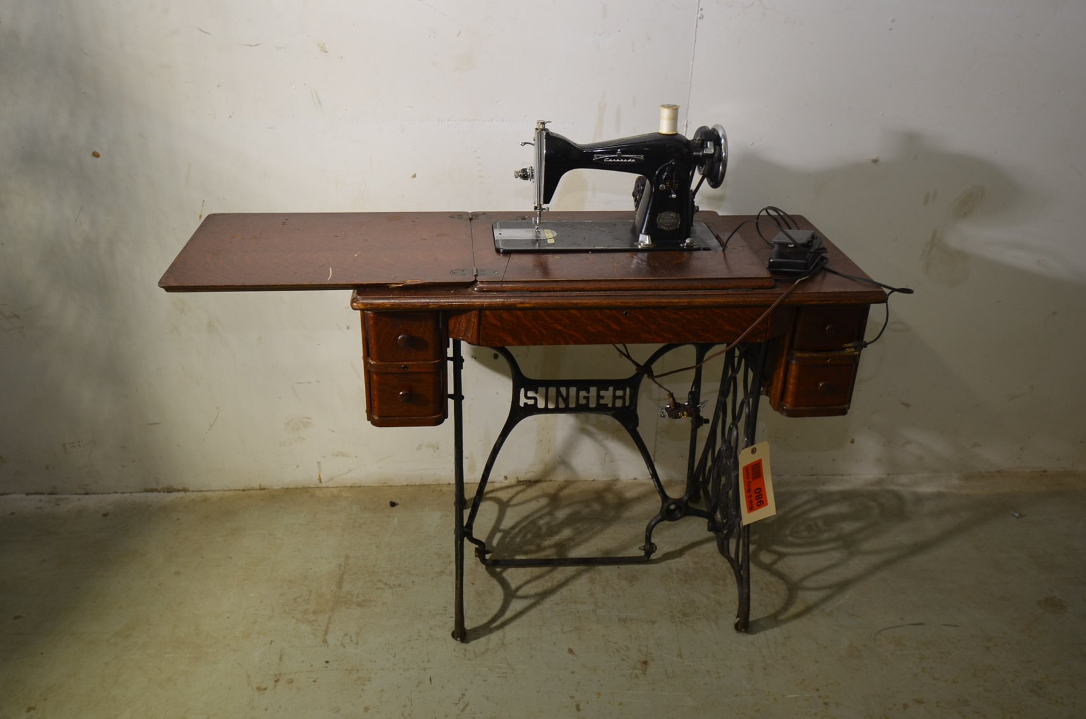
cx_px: 543
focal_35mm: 30
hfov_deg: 62.0
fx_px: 903
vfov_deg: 43.4
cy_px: 360
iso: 250
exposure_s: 1/60
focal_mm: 20
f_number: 4.5
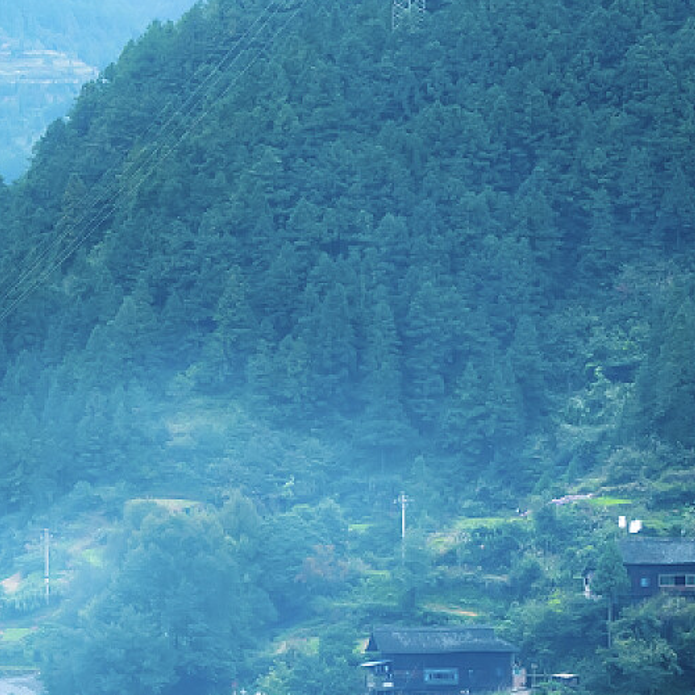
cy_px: 739
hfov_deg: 7.5
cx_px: -393
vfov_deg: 7.6
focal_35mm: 228
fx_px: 5179
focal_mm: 70
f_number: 11
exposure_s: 1/1.67
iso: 100
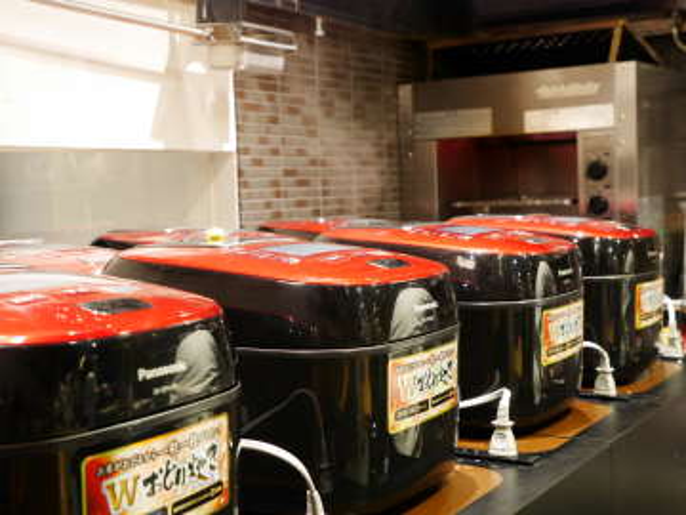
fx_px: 1031
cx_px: 343
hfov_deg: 36.8
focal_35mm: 52
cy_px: 258
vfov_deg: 28.0
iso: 1600
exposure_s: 1/5
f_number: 5.6
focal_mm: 26
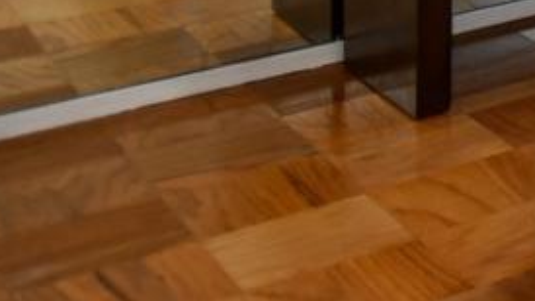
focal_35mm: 99
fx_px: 1404
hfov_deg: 13.6
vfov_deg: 10.7
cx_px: 1365
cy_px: -385
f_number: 4
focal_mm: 12
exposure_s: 1/60
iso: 250
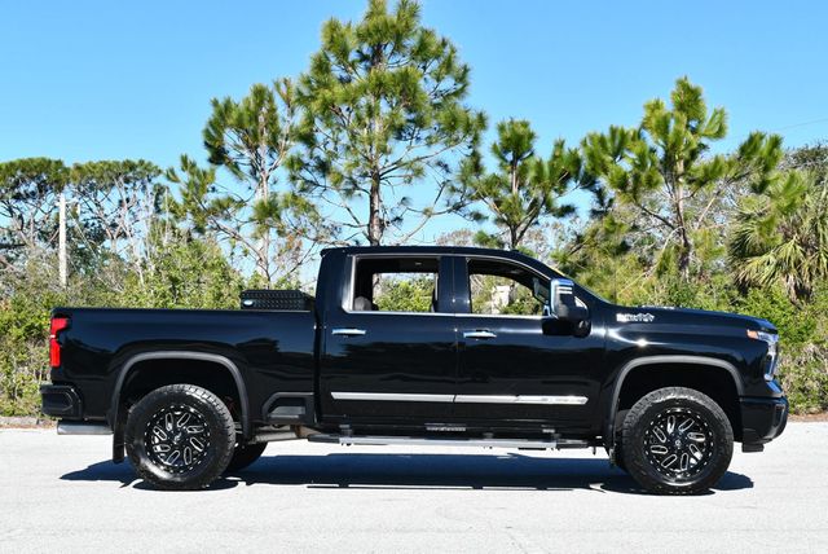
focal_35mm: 58
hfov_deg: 34.5
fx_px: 1335
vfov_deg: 23.4
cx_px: 414
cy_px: 277
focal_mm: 29
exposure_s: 1/250
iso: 125
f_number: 8
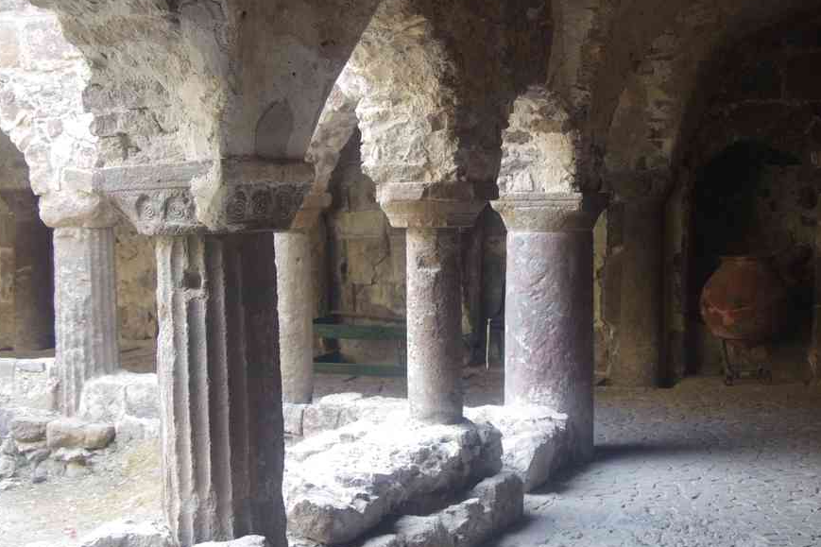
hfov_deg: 42.4
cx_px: 412
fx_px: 1058
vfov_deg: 29.0
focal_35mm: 46
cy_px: 299
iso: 1600
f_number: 5.6
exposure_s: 1/50
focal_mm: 26.9
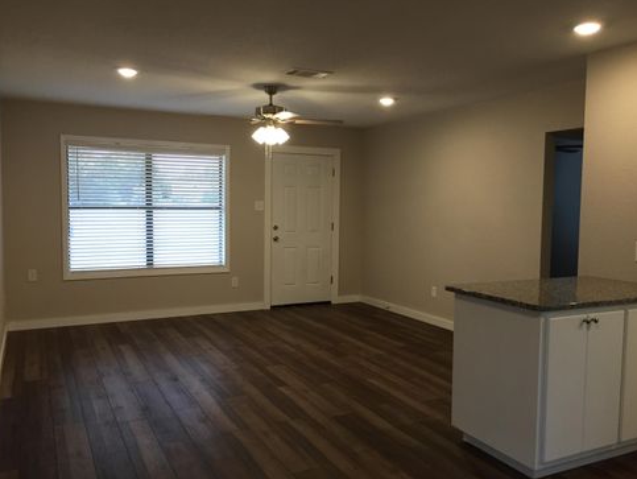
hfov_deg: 59.9
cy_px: 242
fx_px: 552
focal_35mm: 30
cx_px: 319
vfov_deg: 46.9
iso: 50
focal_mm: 4.15
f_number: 2.2
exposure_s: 1/30
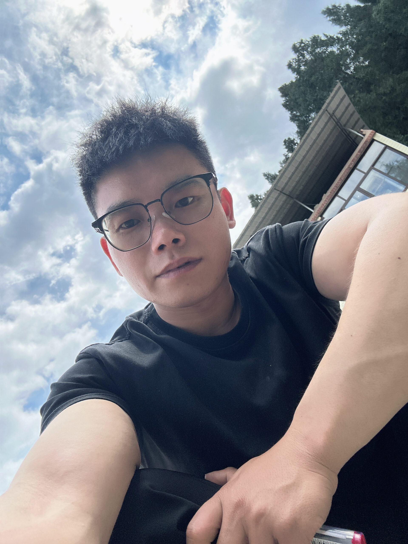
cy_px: 272
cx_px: 204
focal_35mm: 23
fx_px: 361
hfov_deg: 58.9
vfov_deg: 73.9
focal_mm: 2.69
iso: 25
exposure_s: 1/1497
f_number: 1.9
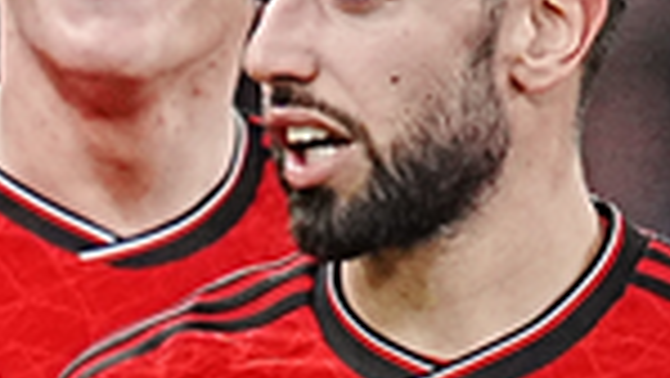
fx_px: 70337
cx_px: 540
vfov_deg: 0.3
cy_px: 470
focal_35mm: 3957
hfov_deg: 0.5
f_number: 2.8
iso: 2500
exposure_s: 1/1600
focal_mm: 400
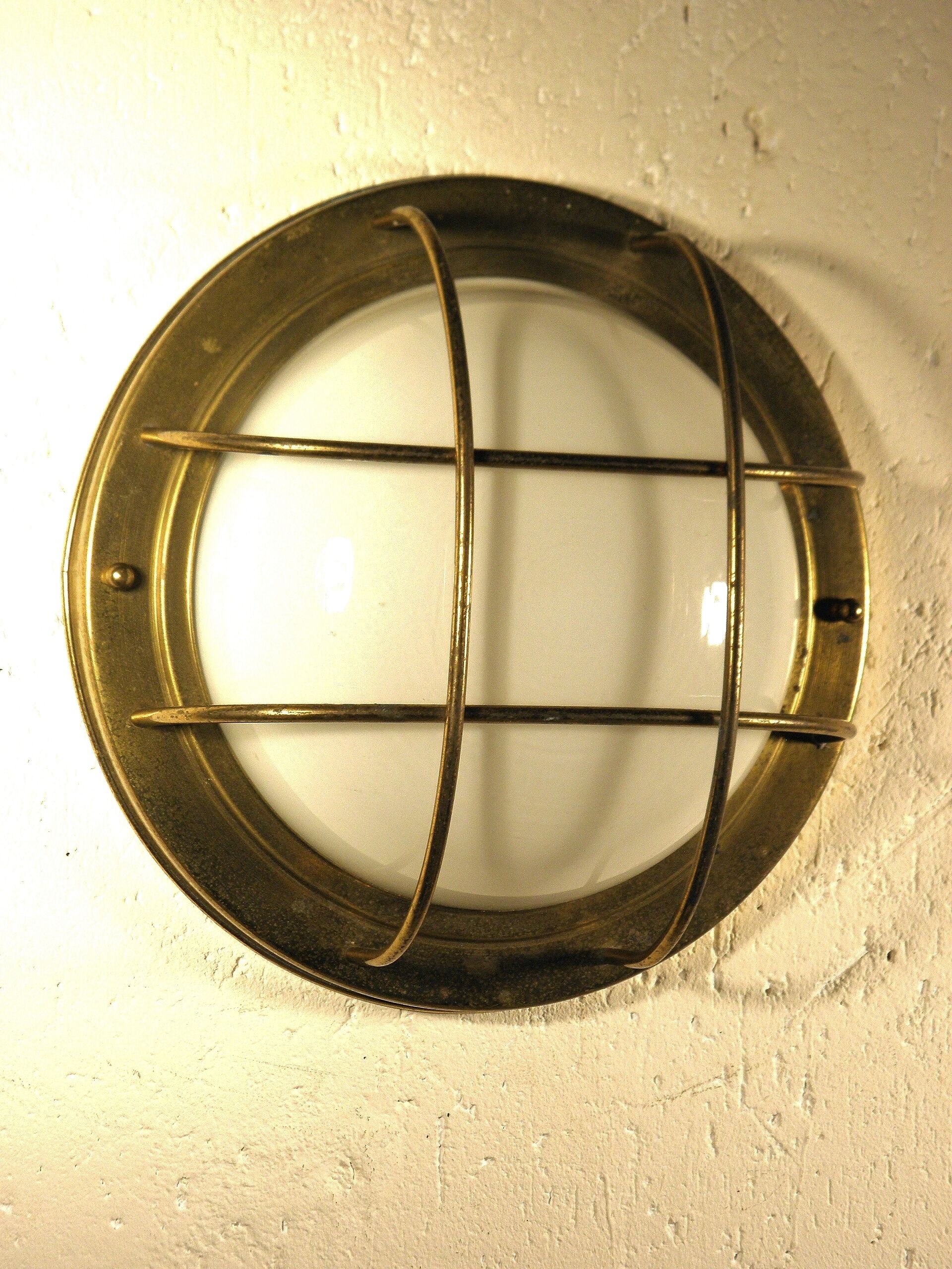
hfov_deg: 21.6
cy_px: 634
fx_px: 2493
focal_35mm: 68
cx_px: 476
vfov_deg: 28.6
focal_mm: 12.2
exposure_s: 1/60
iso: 100
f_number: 4.3
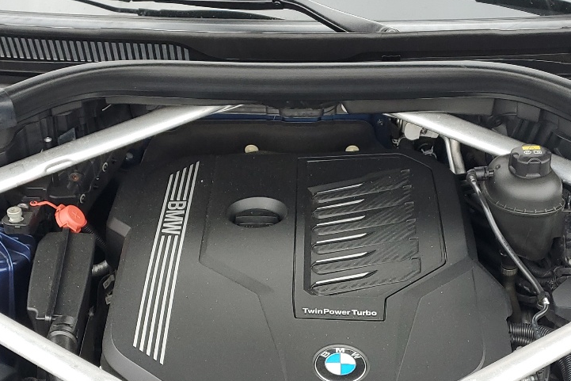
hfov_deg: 33.4
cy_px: 333
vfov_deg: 22.2
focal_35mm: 60
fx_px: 952
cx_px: 299
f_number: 1.5
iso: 50
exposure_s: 1/152
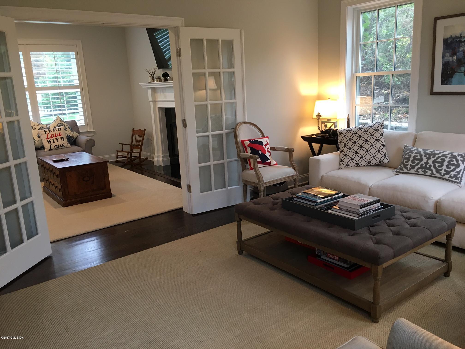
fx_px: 390
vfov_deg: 48.2
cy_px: 174
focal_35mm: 29
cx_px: 232
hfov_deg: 61.7
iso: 80
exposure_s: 1/30
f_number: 2.2
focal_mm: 4.15
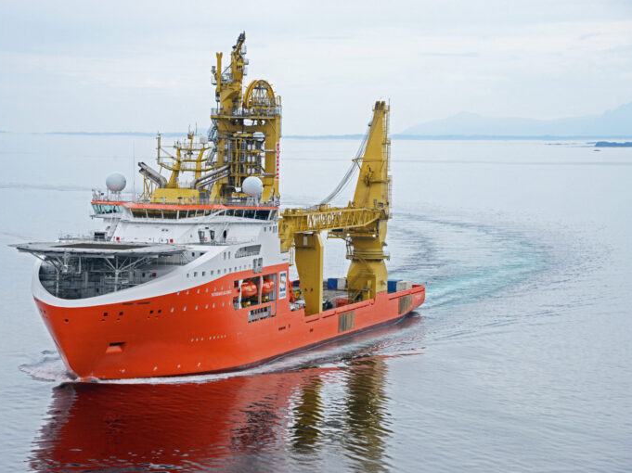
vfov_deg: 13.0
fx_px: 2080
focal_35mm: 114
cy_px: 237
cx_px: 299
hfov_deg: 17.3
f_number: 8
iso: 800
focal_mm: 105
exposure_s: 1/1250
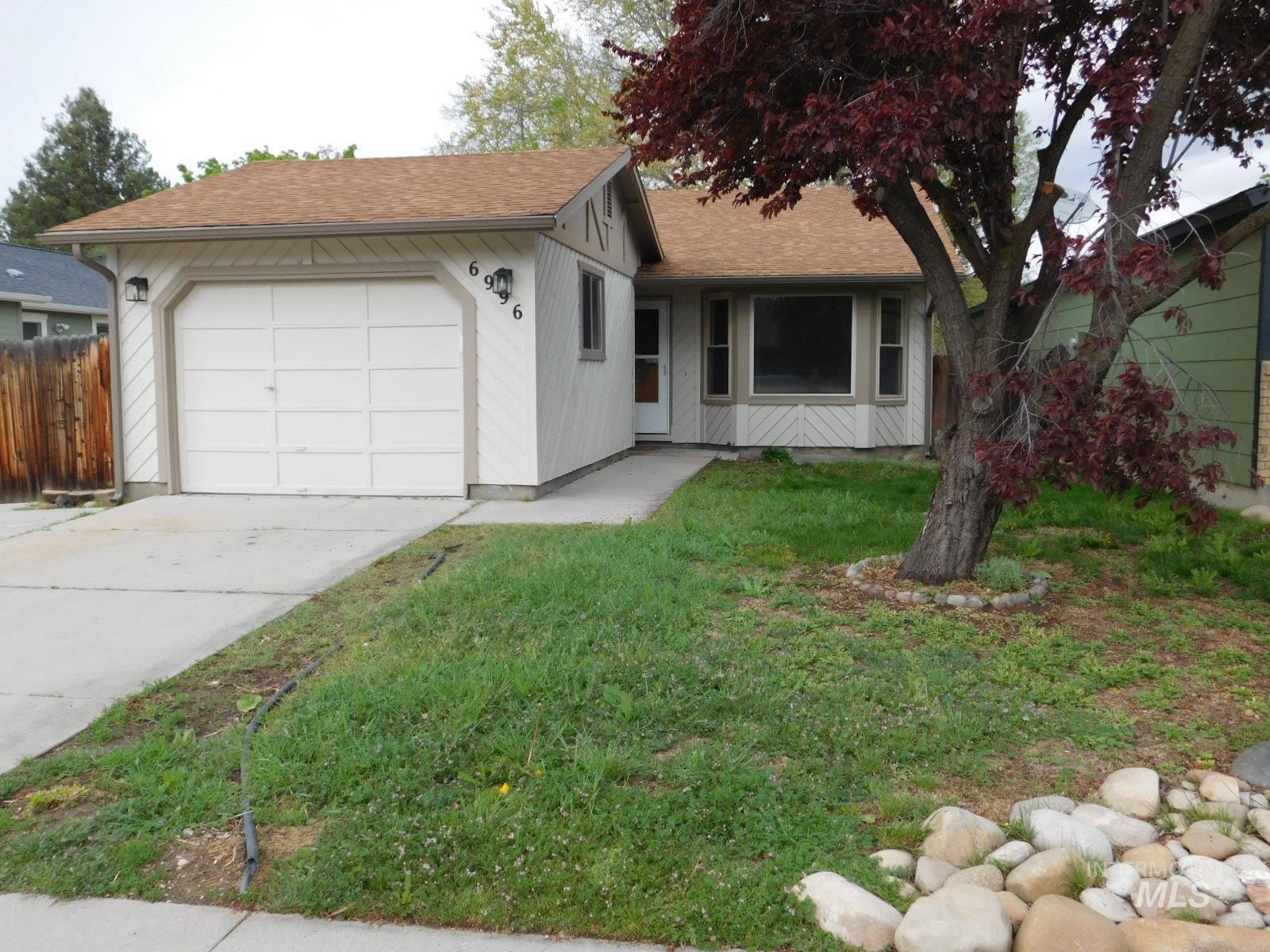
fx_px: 1101
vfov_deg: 46.8
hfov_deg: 60.0
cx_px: 635
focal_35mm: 30
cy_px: 476
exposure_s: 1/640
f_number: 3.2
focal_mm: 5.3
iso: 125
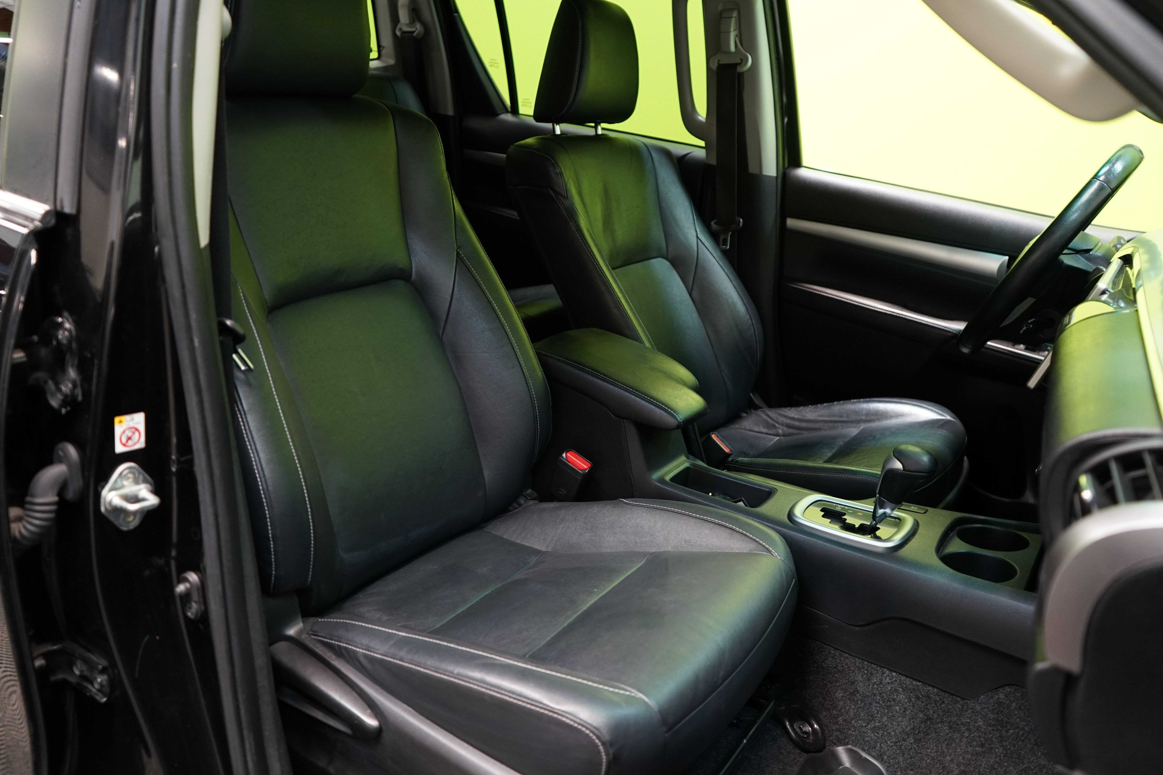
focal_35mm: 28
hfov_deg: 65.5
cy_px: 388
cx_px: 582
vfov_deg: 46.4
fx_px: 904
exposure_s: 1/30
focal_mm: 28
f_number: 3.5
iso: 1000
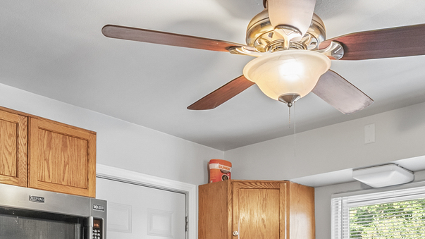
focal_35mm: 45
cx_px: 273
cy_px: 300
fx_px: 507
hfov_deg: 45.0
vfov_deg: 23.8
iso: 400
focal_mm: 16
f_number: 9
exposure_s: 1/4
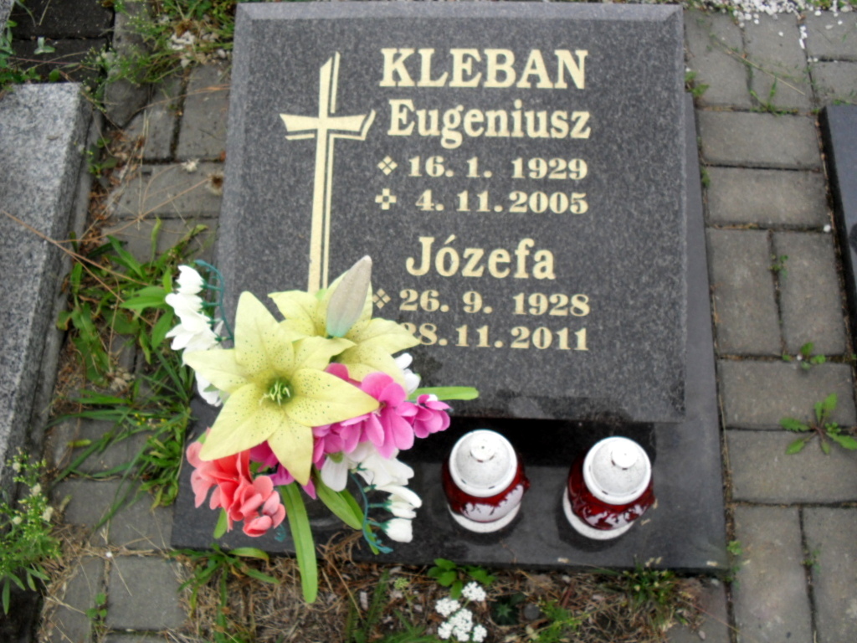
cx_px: 428
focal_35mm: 35
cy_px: 322
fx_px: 867
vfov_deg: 40.7
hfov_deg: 52.6
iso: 100
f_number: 3.2
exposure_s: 1/250
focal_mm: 6.3
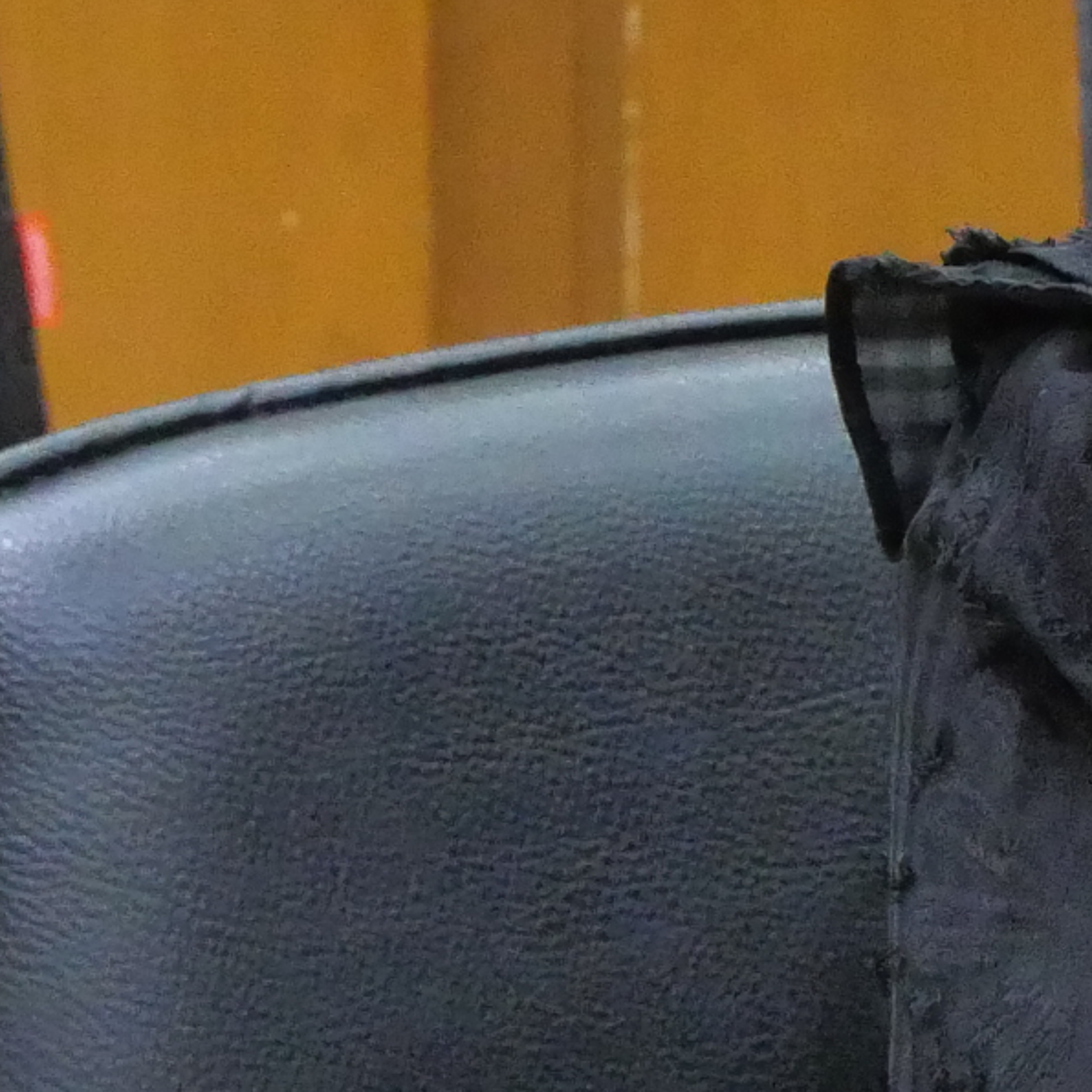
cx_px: 2523
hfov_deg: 8.3
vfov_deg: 8.9
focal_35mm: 196
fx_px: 6995
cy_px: 240
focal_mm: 18
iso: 3200
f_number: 6.3
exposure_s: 1/30
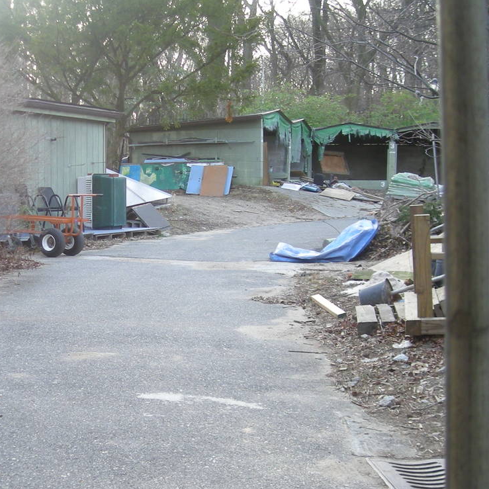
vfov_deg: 25.6
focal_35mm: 67
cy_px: 322
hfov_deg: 25.4
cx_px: 119
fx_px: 1071
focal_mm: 5.7
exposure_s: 1/60.6
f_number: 2.8
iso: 50
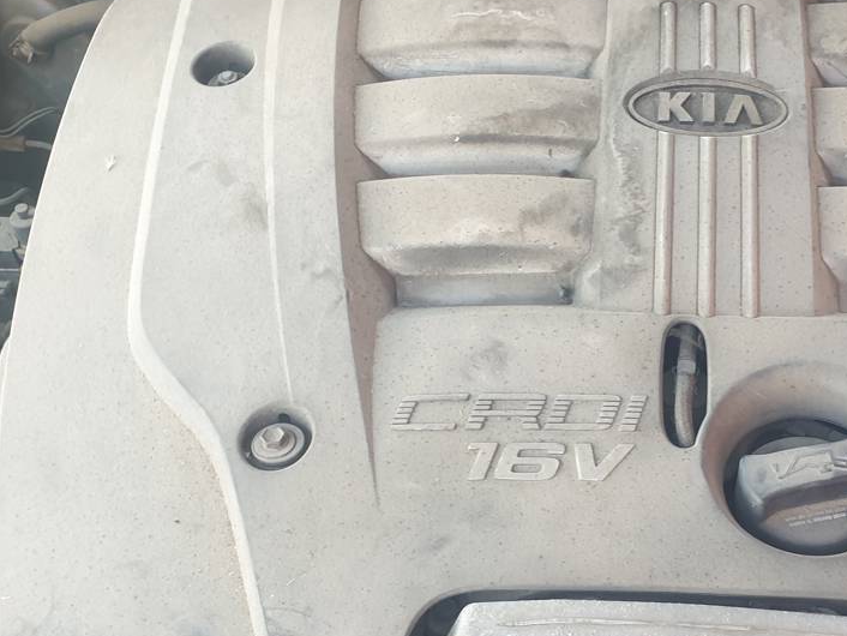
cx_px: 651
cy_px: 457
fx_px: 1297
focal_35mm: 53
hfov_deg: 35.2
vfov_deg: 27.3
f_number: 2.4
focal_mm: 4.3
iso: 80
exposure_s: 1/50
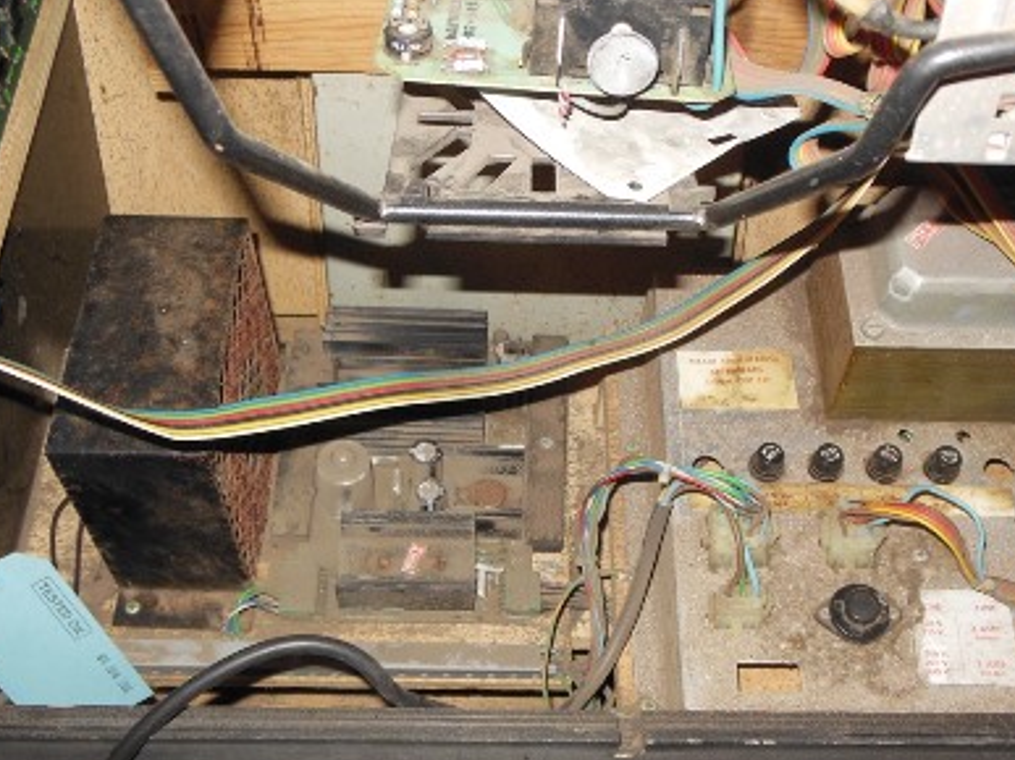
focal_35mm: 44
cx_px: 551
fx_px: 1290
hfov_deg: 42.9
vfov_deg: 32.8
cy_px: 404
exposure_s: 1/30
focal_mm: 6.8
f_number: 3.6
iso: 200
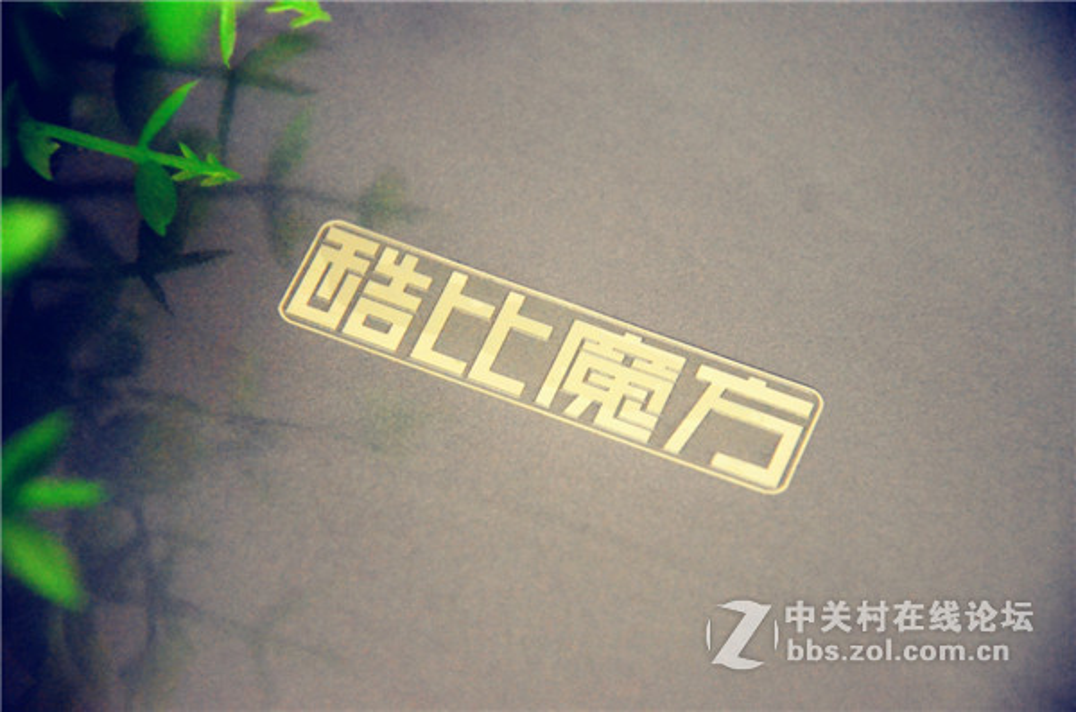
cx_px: 538
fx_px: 4696
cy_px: 356
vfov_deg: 8.7
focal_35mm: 158
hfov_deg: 13.1
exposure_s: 1/80
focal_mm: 105
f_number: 5.6
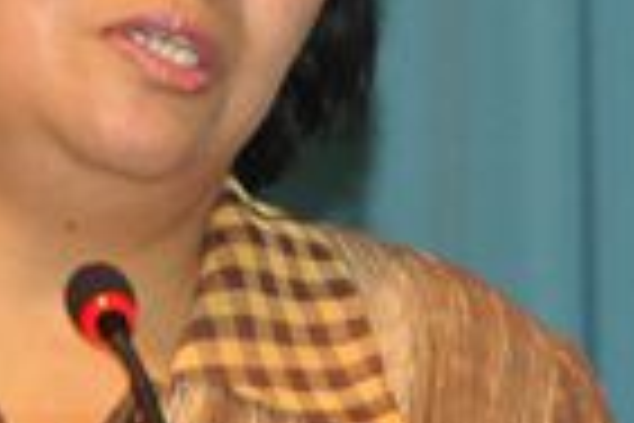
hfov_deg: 2.9
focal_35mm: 715
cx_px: 396
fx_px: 12591
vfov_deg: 1.9
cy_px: -83
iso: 1250
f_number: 5.3
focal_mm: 112
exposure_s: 1/40
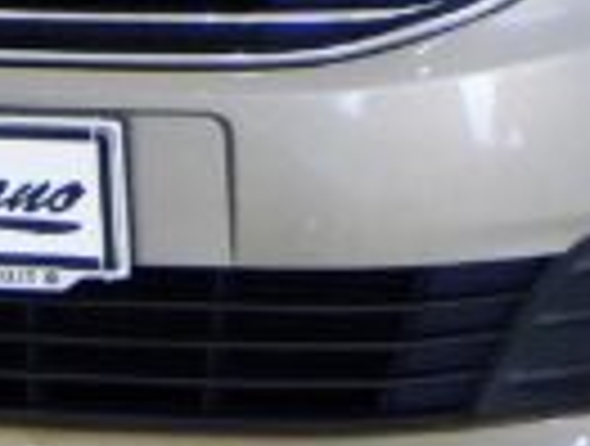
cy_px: -473
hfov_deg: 3.2
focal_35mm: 608
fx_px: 10391
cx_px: 820
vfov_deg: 2.4
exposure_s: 1/30
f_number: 4.5
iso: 250
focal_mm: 18.7
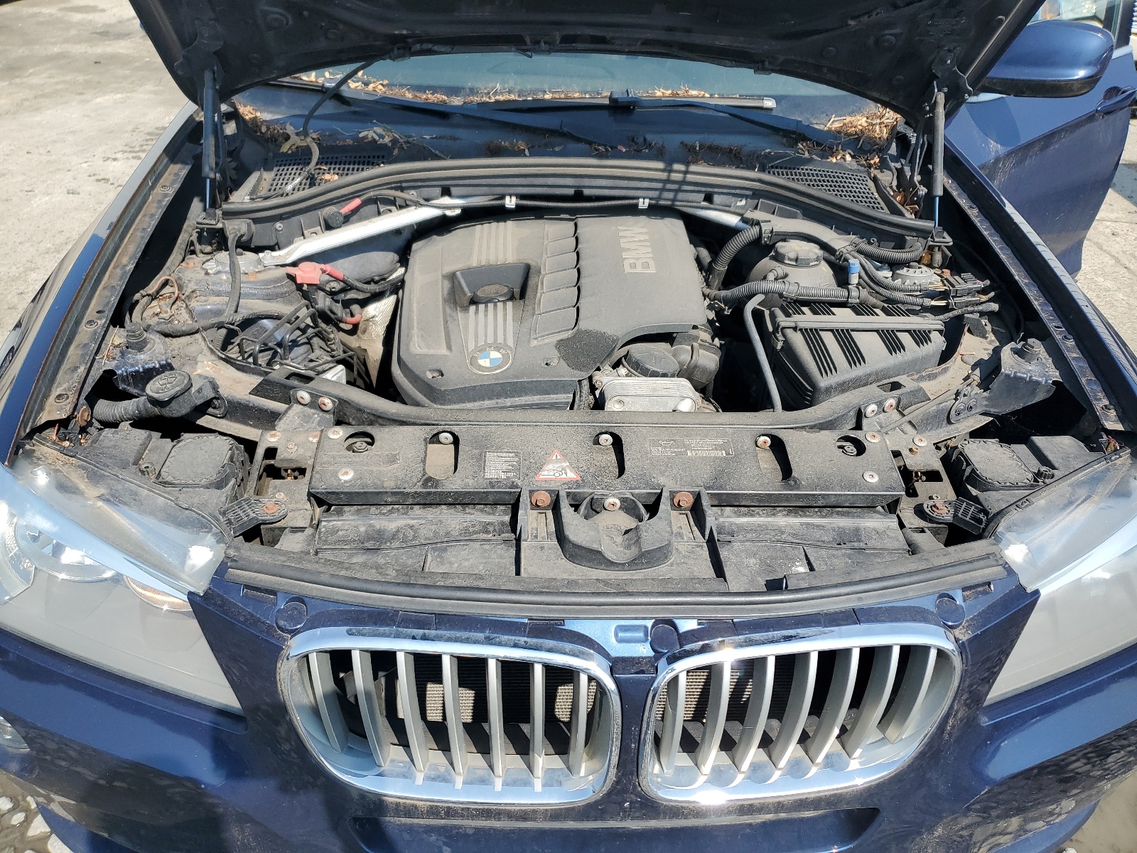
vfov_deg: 53.1
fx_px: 854
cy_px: 426
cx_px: 568
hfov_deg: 67.3
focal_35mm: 26
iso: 50
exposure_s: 1/2000
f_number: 1.5
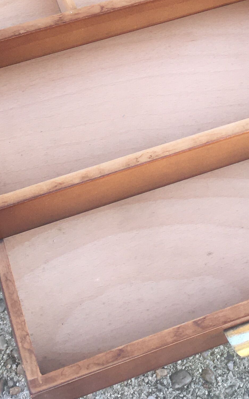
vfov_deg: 23.5
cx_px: 121
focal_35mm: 83
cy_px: -35
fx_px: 901
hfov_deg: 15.7
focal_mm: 4.15
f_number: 2.2
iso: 40
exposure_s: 1/100
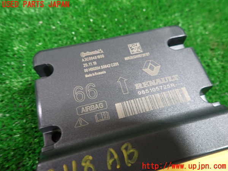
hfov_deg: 69.4
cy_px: 86
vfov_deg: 54.9
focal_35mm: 25
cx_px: 114
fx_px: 165
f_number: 2
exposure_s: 1/30
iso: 250
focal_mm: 4.5
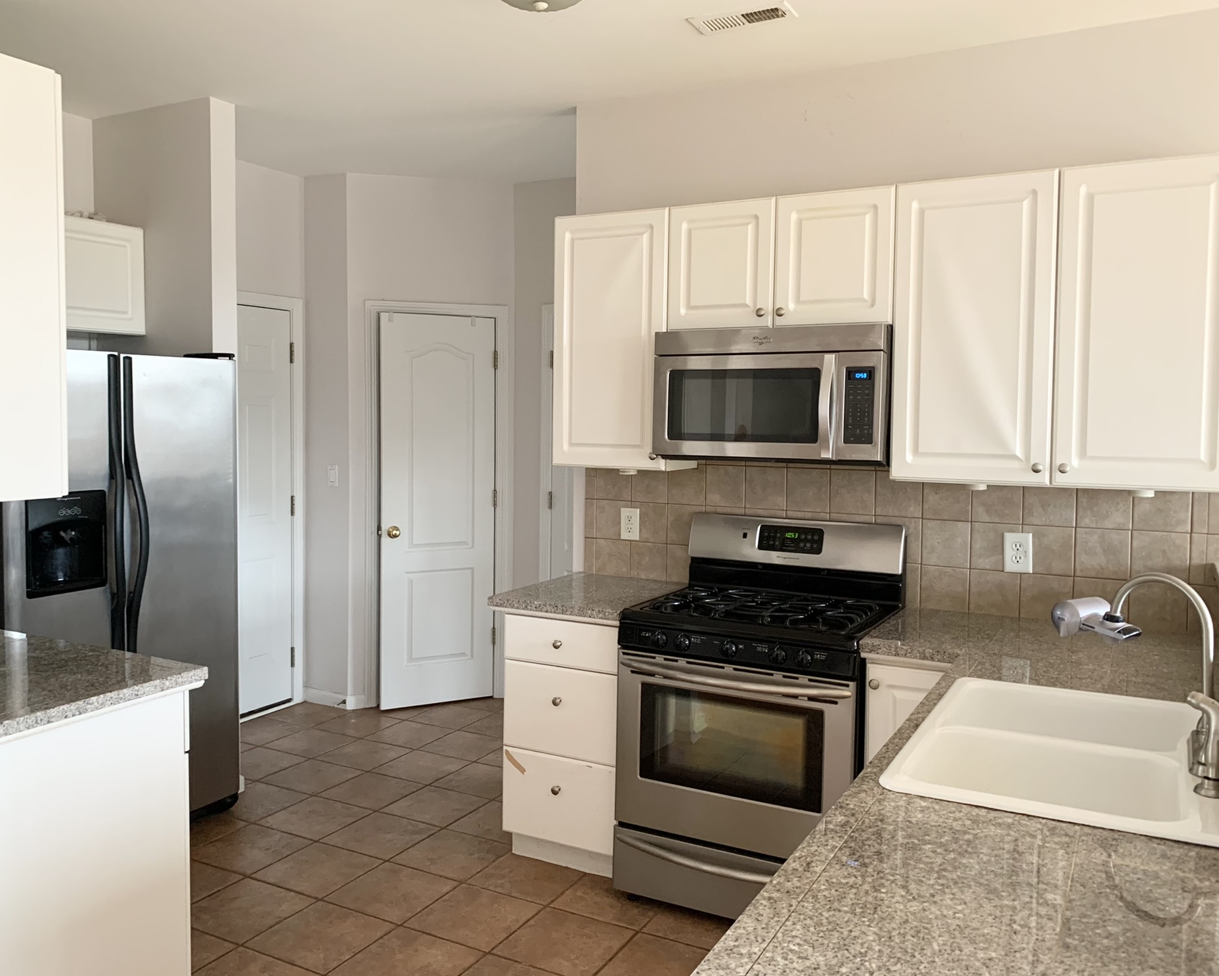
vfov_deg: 51.5
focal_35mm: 28
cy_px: 480
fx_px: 1010
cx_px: 597
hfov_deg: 62.2
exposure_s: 1/60
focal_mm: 4.25
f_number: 1.8
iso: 320
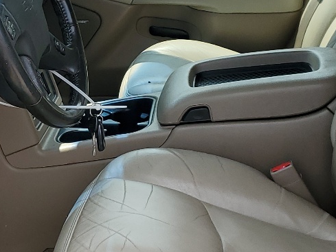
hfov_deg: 22.9
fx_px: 825
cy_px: 88
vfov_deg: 17.3
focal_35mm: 85
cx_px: 109
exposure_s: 1/1250
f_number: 1.5
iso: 50
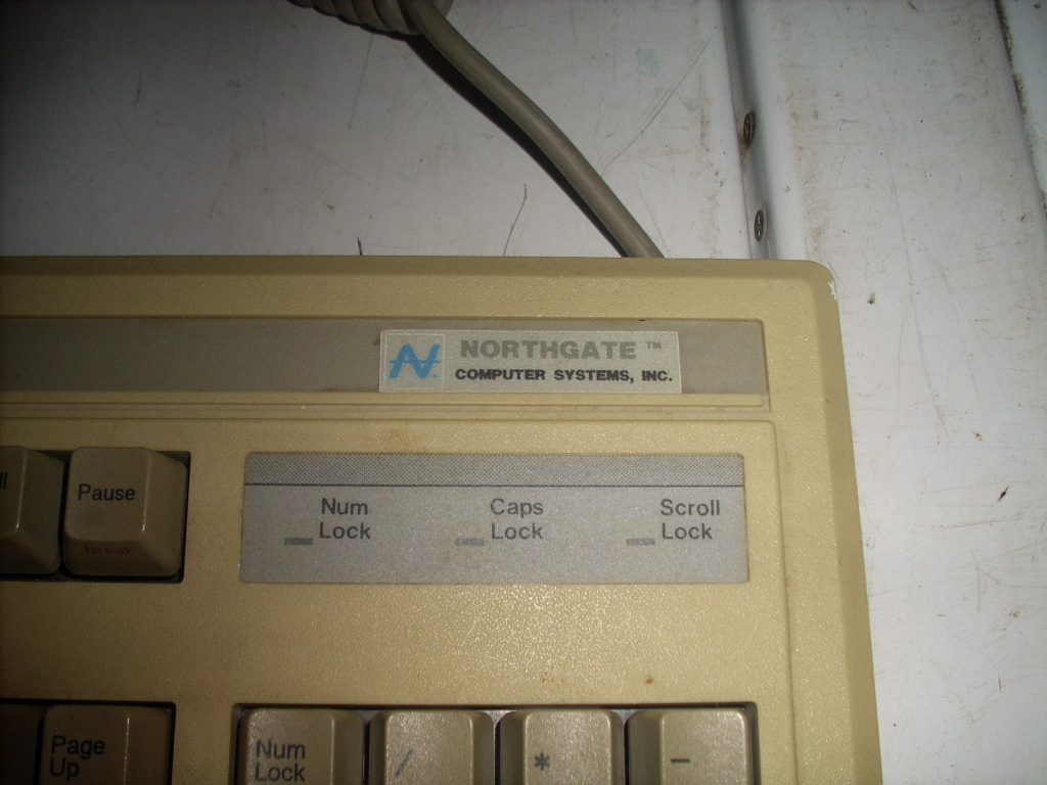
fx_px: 1119
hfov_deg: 50.1
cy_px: 392
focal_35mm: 37
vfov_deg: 38.7
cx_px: 524
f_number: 5.6
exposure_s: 1/60
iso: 64
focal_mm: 6.2
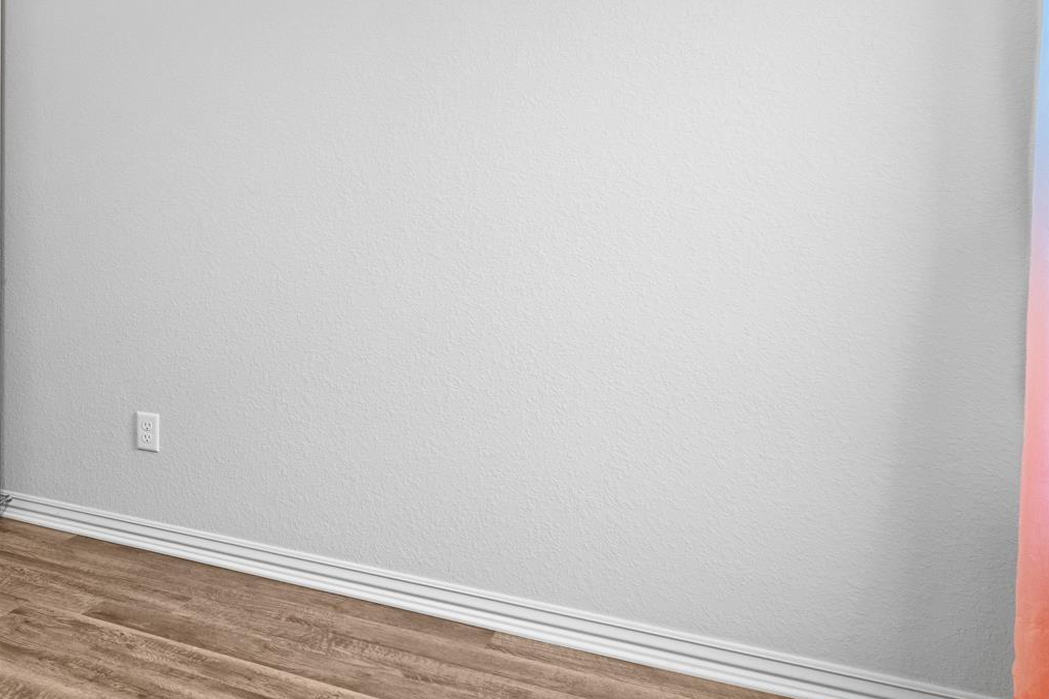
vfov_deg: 35.5
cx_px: -150
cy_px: 215
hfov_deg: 40.1
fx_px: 1078
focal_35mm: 37
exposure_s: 1/1.25
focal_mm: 10
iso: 400
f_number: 9
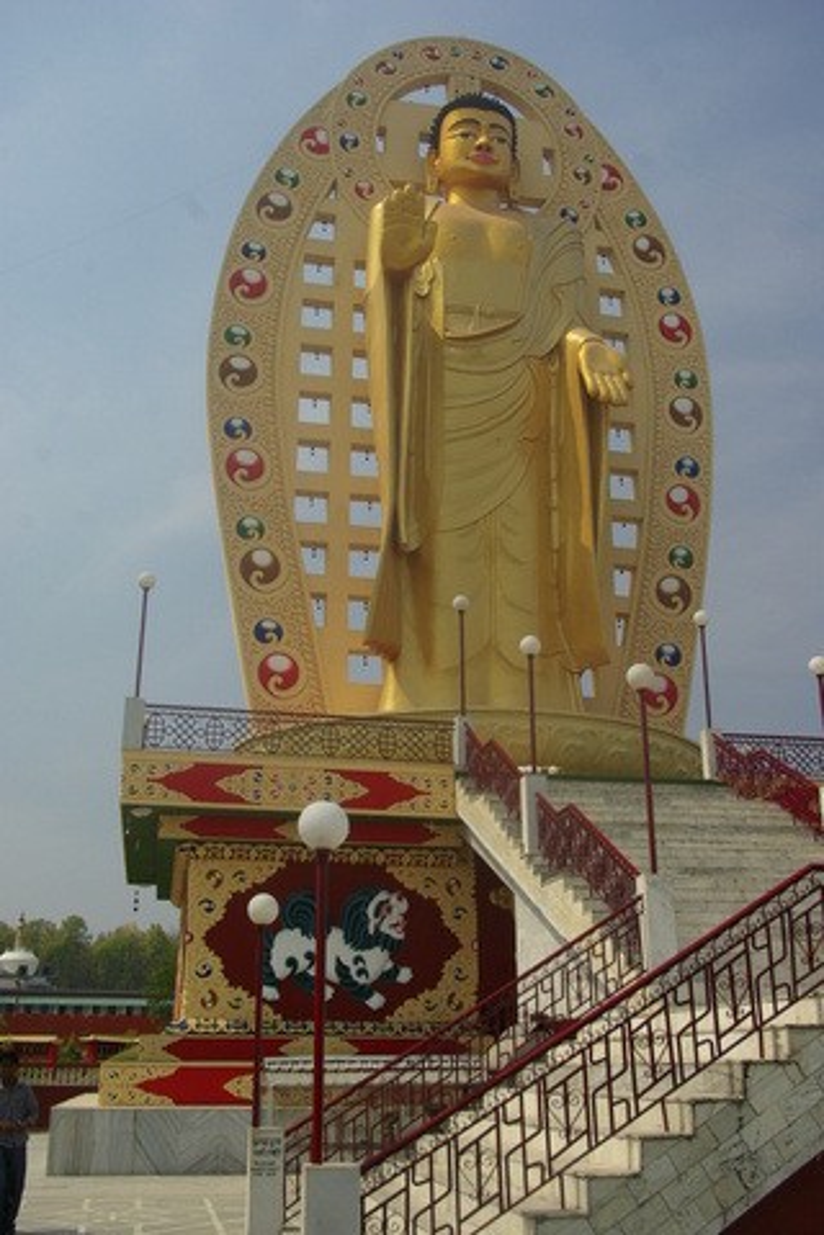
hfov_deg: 36.9
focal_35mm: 36
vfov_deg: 53.1
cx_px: 412
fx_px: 1236
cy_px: 618
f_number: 8
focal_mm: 24
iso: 200
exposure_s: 1/250
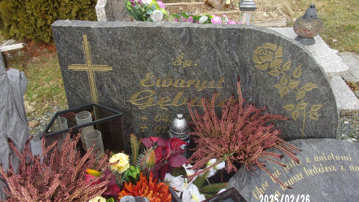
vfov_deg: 37.8
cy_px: 100
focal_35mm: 31
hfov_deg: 62.6
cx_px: 181
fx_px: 295
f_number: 3.9
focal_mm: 5.1
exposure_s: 1/150
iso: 80
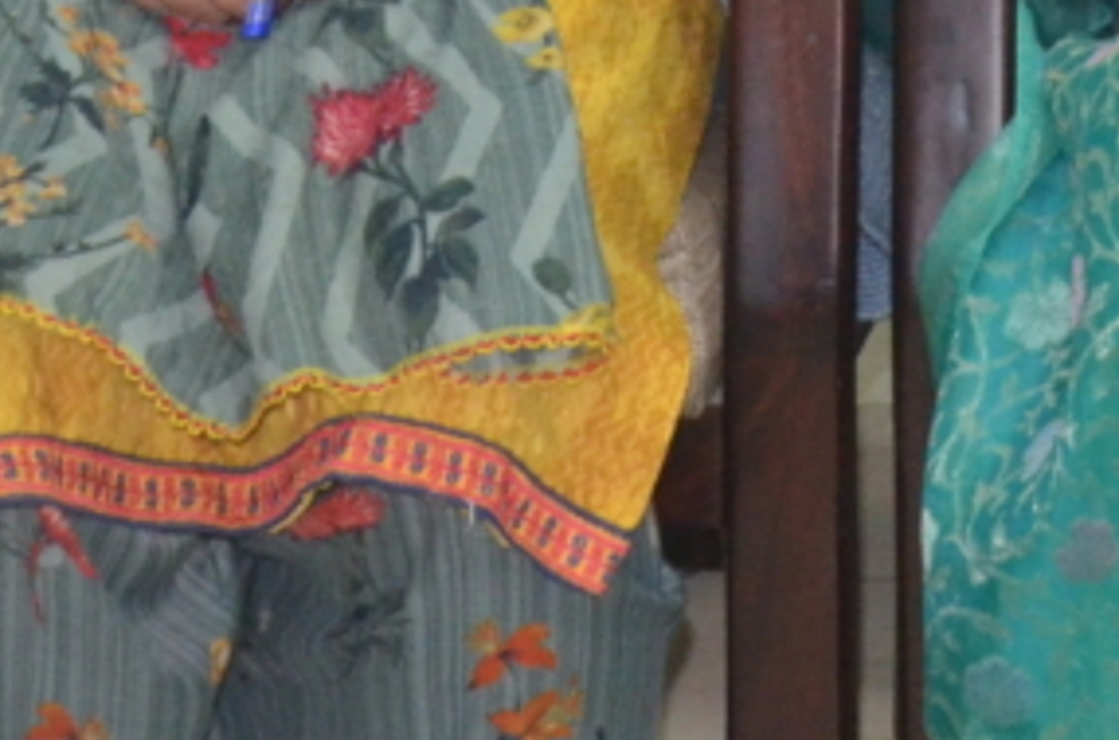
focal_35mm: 202
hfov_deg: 9.8
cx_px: 1862
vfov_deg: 6.6
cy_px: -734
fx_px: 6252
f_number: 5.6
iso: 1600
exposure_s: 1/60
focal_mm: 25
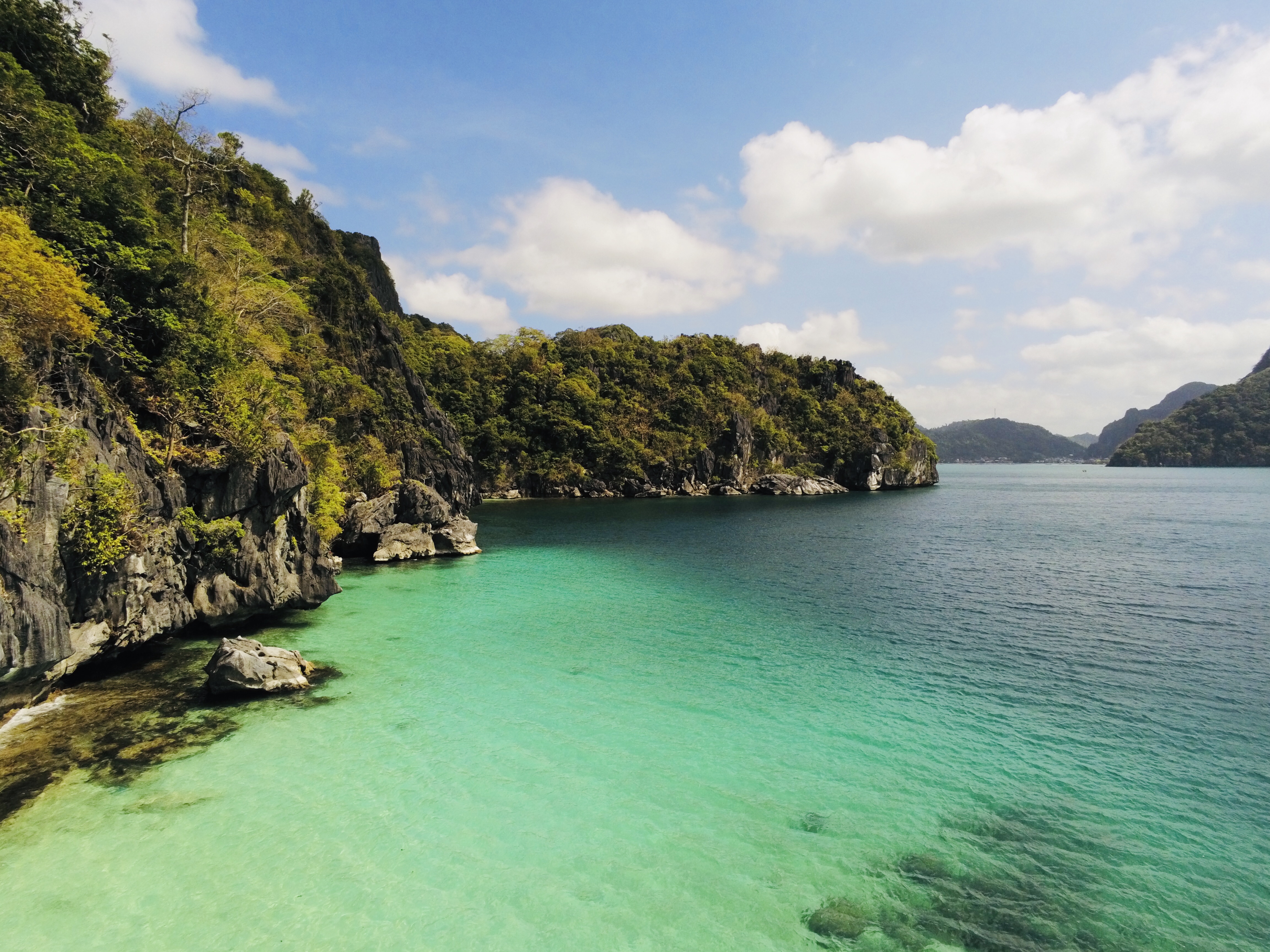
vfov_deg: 58.9
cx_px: 635
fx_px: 844
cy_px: 476
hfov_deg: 73.9
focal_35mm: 23
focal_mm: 4
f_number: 2.4
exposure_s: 1/3846
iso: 163
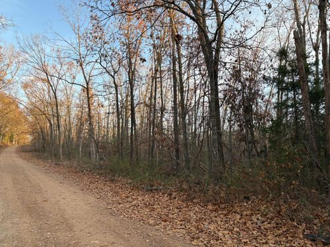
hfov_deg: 67.3
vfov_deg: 53.1
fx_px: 248
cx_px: 165
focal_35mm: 26
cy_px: 124
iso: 50
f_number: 1.6
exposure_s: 1/386
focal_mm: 5.96
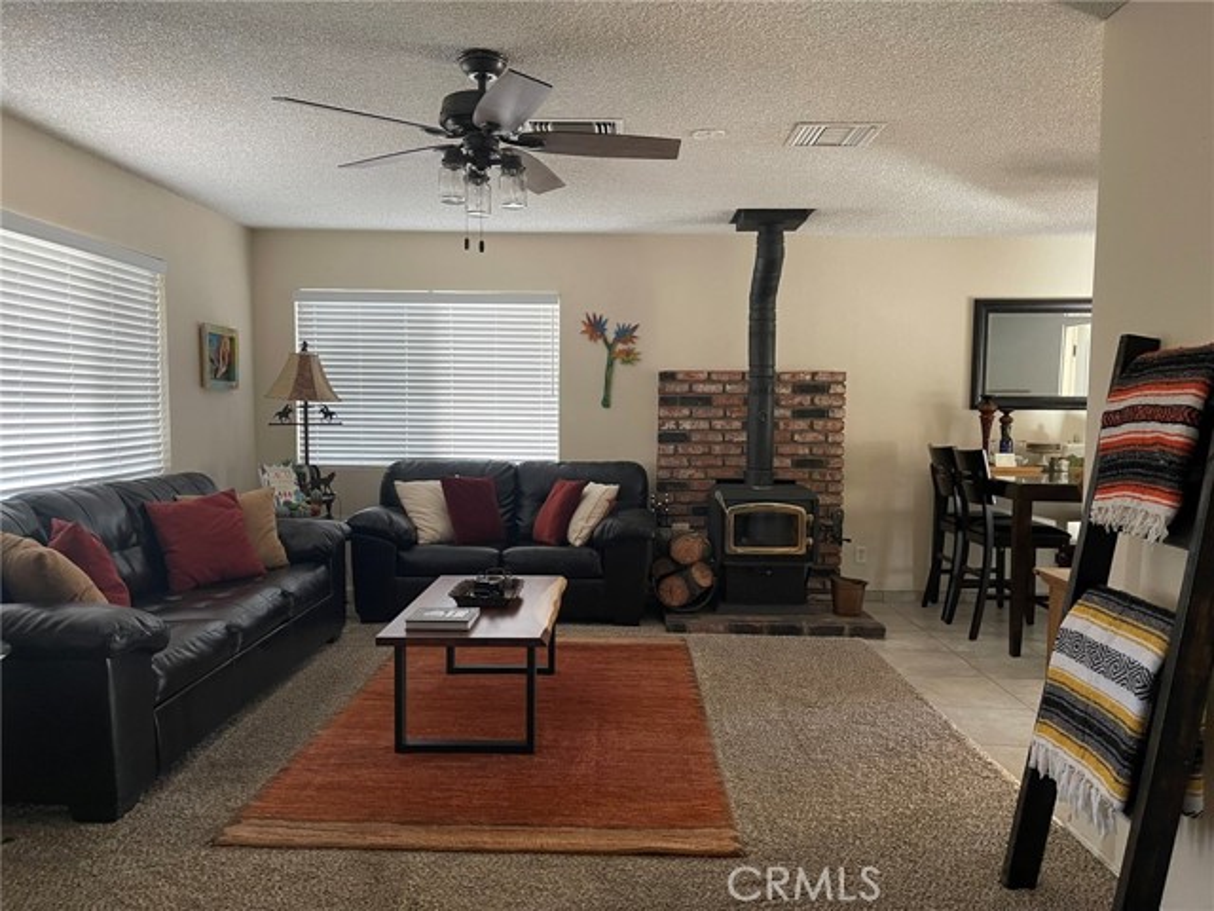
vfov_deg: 54.9
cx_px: 607
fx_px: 877
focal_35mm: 25
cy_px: 456
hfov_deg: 69.4
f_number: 1.6
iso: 320
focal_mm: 5.1
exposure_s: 1/60
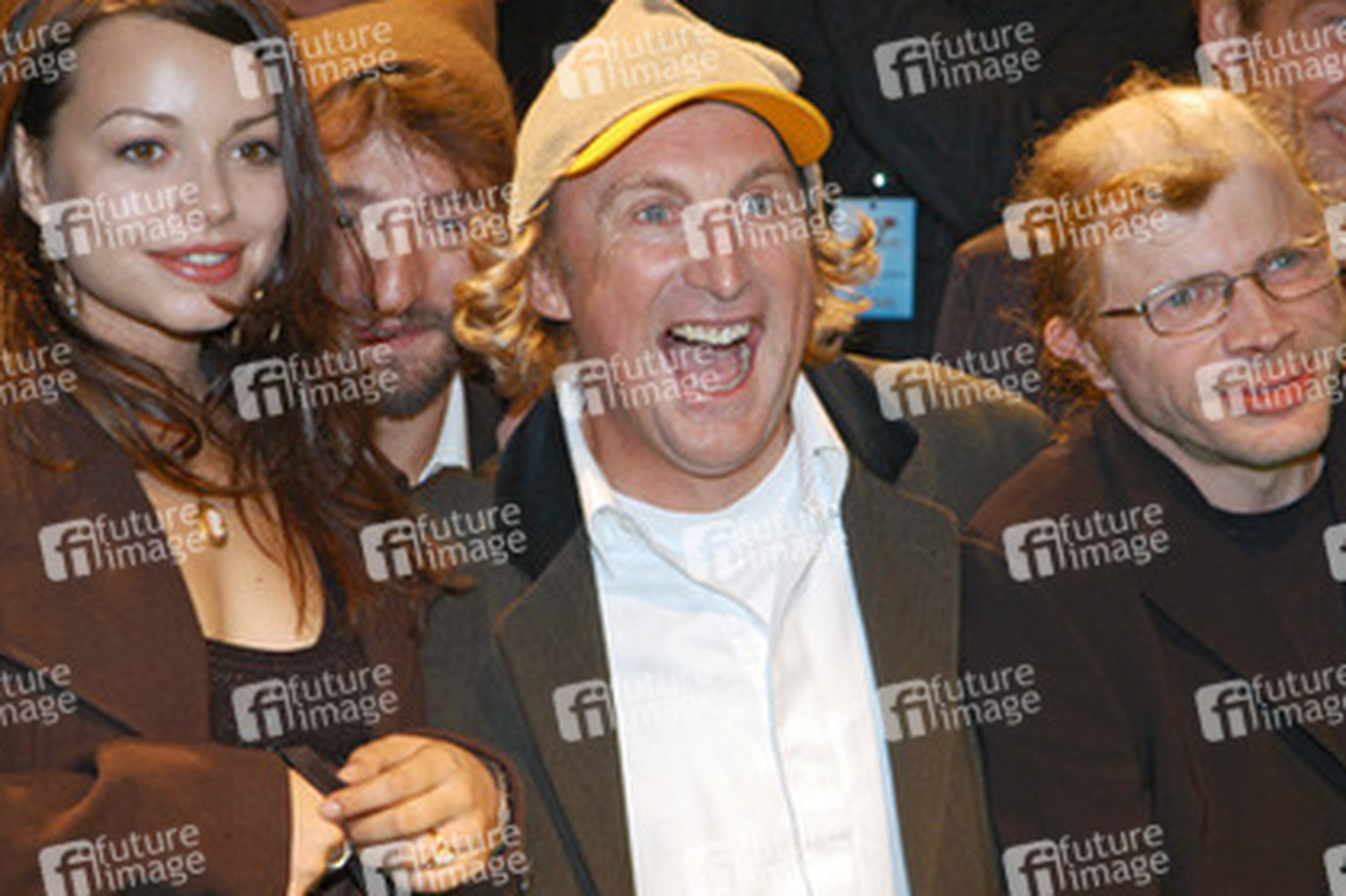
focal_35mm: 126
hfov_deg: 16.3
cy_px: 462
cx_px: 679
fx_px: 4709
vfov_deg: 10.9
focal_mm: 78
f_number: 6.3
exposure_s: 1/60
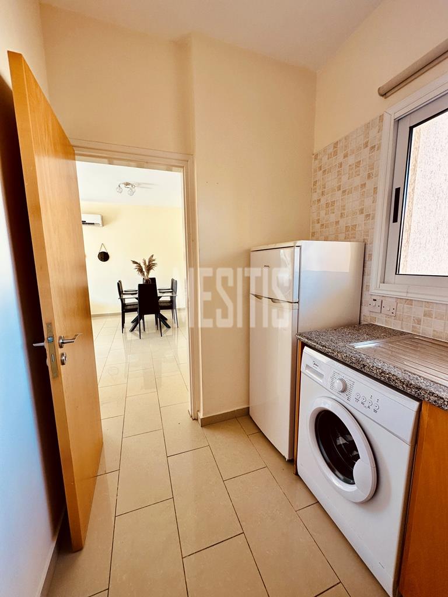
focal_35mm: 14
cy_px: 298
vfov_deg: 102.1
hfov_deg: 85.7
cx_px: 224
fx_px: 242
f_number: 2.2
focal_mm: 2.22
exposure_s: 1/99
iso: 80
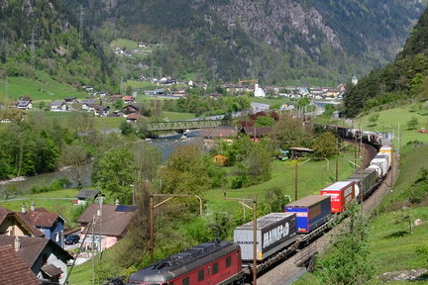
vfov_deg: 18.1
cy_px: 96
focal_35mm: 75
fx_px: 892
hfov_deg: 27.0
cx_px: 209
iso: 200
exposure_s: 1/500
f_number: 8
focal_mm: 18
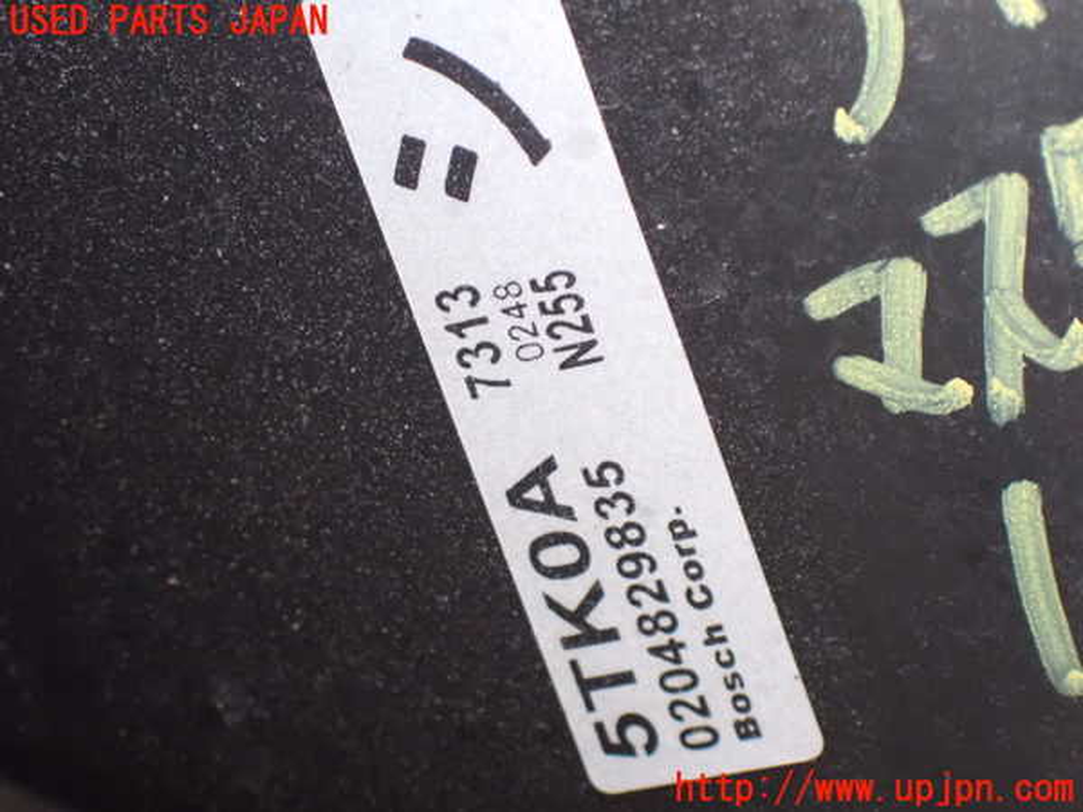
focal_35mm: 94
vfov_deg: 15.7
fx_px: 2941
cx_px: 542
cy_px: 406
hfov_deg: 20.9
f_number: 4.7
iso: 1600
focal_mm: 16.79
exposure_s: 1/60
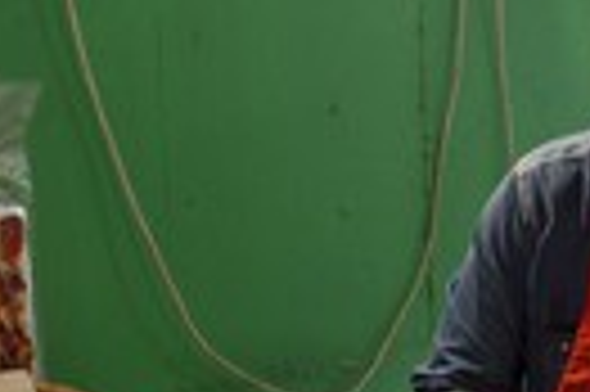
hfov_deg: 22.5
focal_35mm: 77
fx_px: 1260
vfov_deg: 16.4
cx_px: 838
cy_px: 554
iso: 1600
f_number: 5.6
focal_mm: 24
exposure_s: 1/50
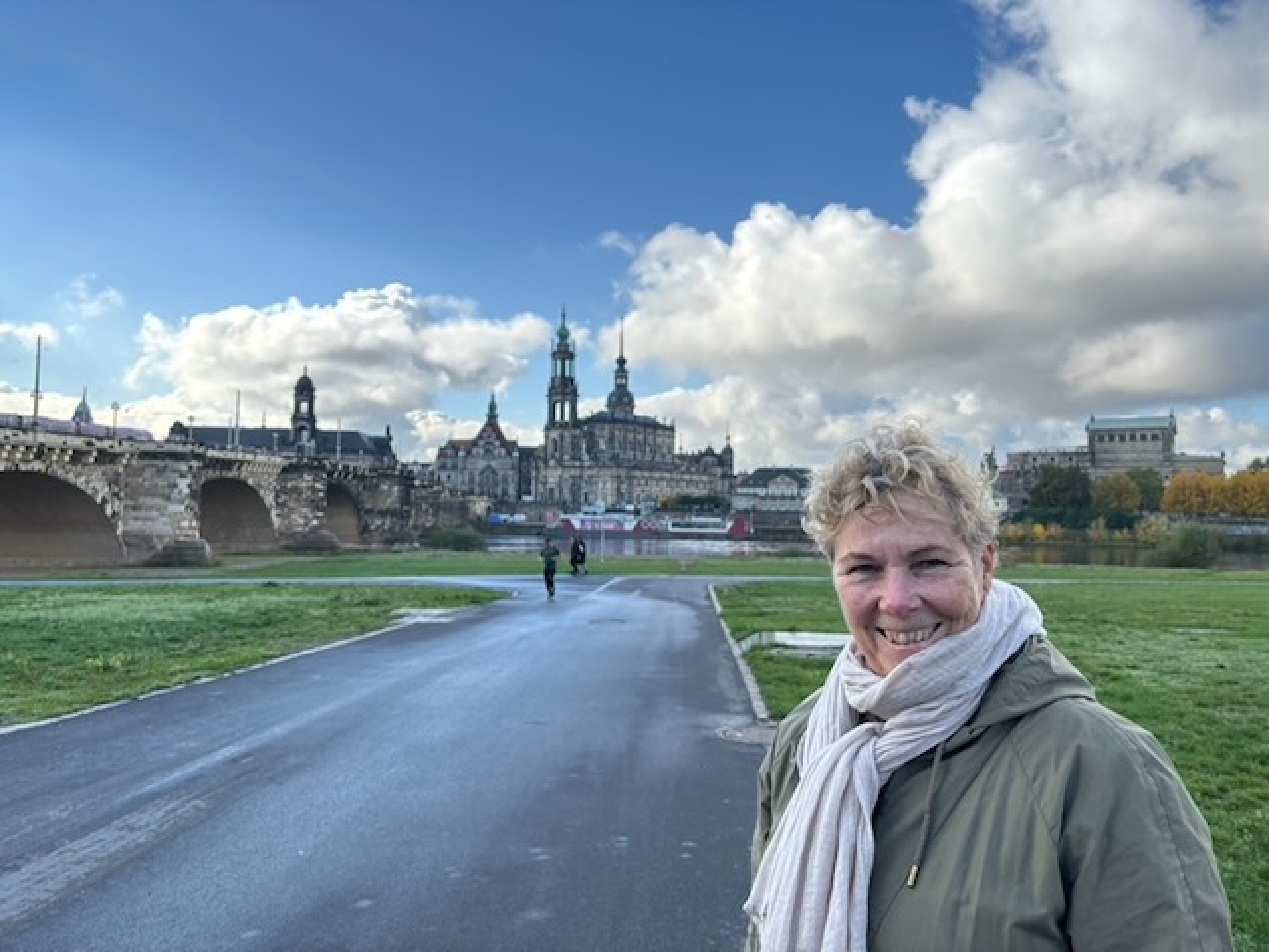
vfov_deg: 53.1
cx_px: 634
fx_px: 953
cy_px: 476
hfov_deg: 67.3
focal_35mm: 26
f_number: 1.6
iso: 50
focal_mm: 5.96
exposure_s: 1/1477
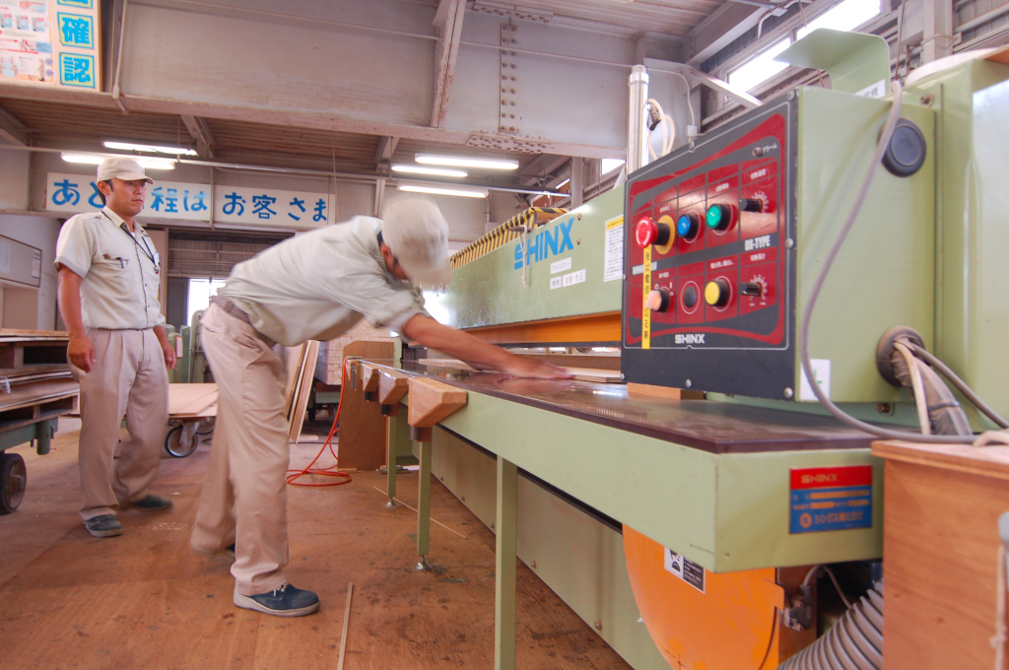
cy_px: 335
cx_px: 504
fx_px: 630
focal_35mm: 22
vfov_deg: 56.0
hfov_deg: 77.4
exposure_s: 1/20
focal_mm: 15
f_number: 6.3
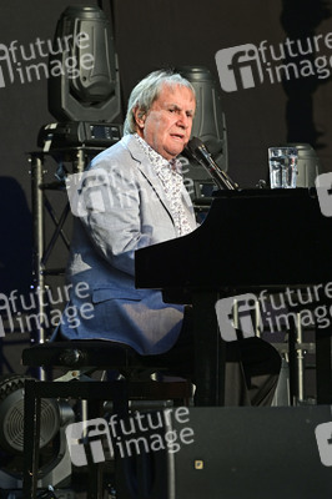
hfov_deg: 6.9
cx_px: 166
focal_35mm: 200
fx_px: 2771
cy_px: 250
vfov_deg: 10.3
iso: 320
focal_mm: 200
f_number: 9
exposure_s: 1/400
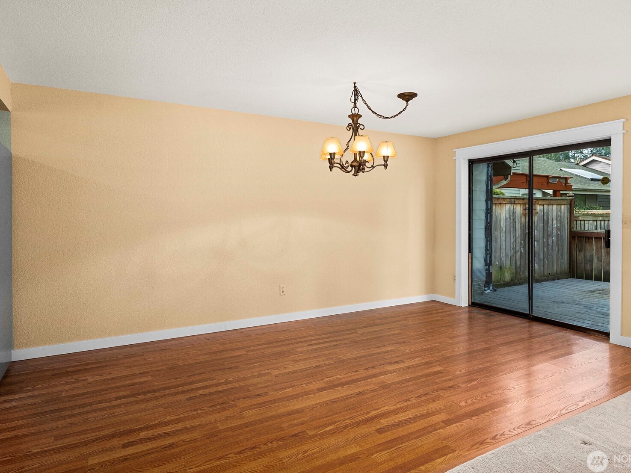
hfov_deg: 79.0
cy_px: 236
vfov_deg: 63.4
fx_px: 383
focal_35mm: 21
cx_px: 328
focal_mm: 19
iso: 640
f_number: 7.1
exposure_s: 1/30
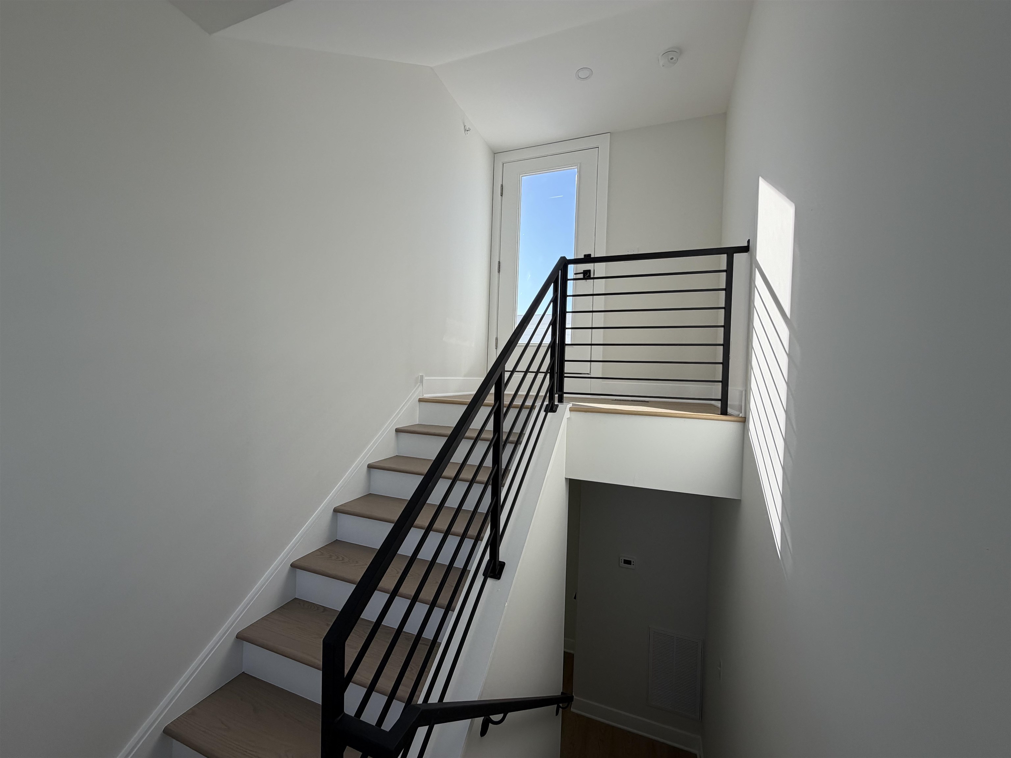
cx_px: 506
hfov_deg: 102.1
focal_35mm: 14
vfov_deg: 85.7
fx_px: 409
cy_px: 379
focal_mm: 2.22
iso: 50
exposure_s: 1/502
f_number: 2.2
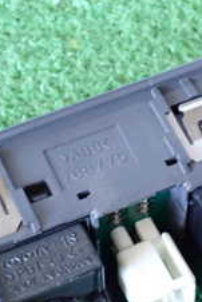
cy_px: 245
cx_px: 157
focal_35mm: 113
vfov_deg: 17.9
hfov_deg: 12.1
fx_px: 950
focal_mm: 7.31
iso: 800
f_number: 2.8
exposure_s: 1/40
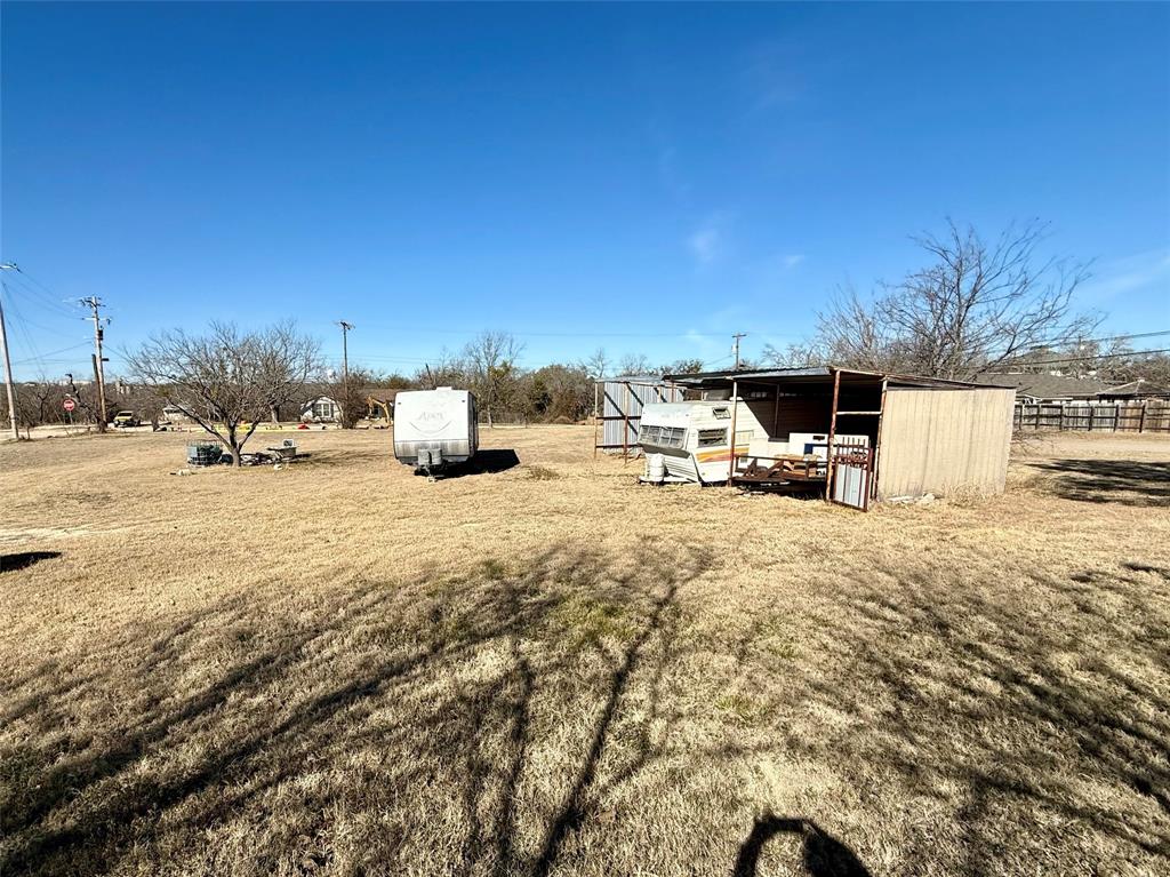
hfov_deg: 102.1
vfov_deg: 85.6
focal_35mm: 14
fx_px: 473
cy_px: 438
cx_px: 585
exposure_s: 1/3289
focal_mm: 2.22
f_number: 2.2
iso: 50
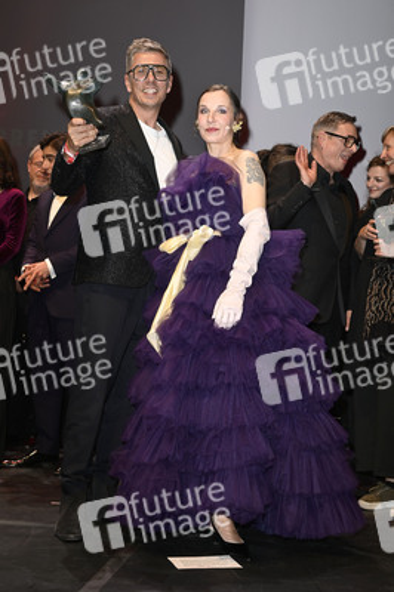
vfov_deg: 36.3
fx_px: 904
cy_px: 296
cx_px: 197
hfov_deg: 24.6
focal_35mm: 55
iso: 1250
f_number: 5.6
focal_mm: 55
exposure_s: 1/125
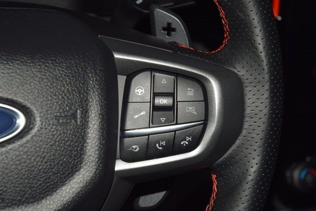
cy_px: 106
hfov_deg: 19.5
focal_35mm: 105
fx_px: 922
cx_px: 158
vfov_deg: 13.0
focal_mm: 70
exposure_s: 1/125
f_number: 8
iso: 100
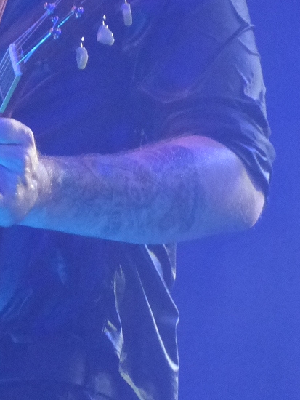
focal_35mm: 630
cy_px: 47
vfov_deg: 3.1
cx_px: -16
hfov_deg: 2.4
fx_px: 7274
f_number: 5.9
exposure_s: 1/80
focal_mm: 51.5
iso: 800
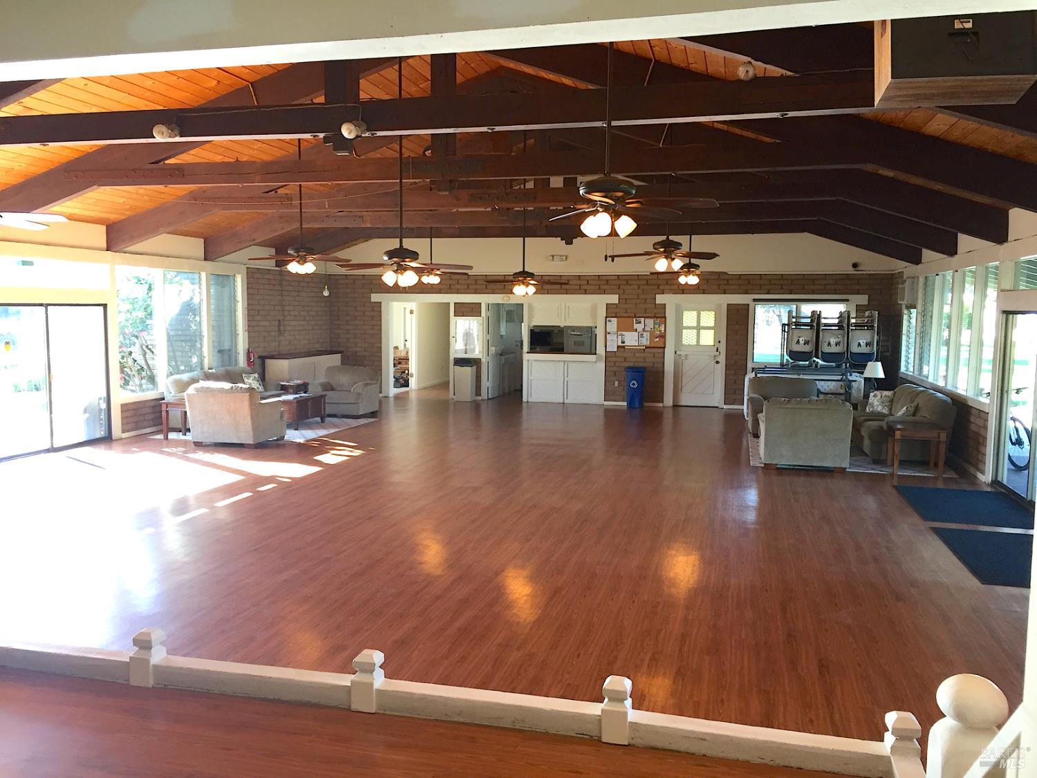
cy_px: 389
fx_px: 869
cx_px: 518
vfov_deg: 48.2
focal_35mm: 29
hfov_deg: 61.7
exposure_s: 1/30
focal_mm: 4.15
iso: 50
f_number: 2.2
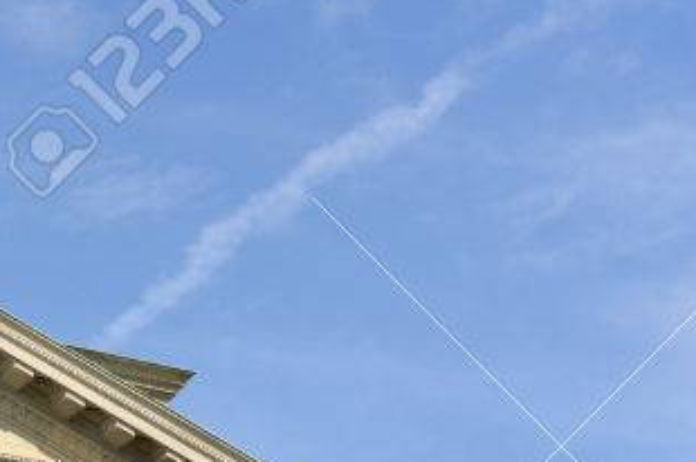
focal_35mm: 147
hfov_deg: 13.4
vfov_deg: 9.0
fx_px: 2839
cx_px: -269
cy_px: 784
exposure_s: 1/2500
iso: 400
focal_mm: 35
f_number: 5.6
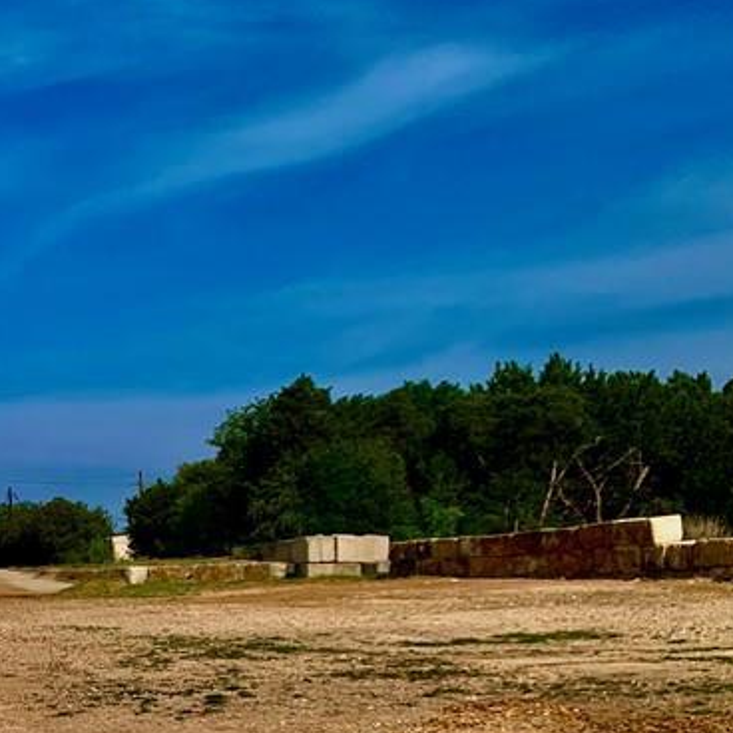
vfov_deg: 25.8
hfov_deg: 23.6
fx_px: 1533
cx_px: -231
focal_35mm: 64
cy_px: 691
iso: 25
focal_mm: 4.25
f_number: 1.8
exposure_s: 1/4673
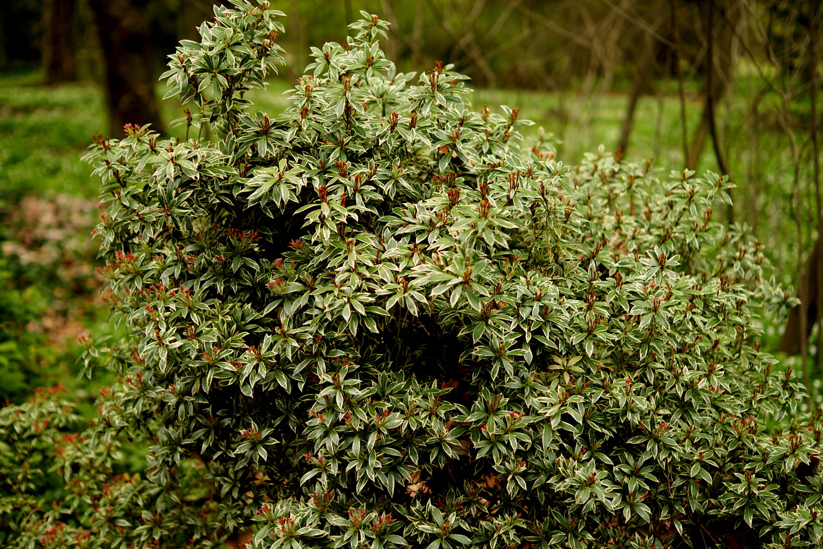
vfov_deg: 25.8
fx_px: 1200
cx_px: 412
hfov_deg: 37.9
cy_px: 274
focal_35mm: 52
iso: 100
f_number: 2.2
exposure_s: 1/80
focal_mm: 35
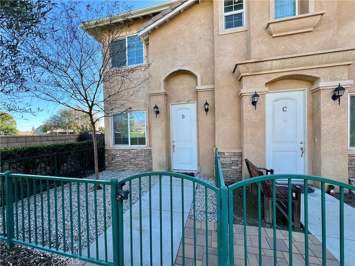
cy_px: 133
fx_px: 133
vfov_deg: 89.9
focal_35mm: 13
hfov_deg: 106.2
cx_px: 178
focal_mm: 1.57
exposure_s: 1/146
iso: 32
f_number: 1.8
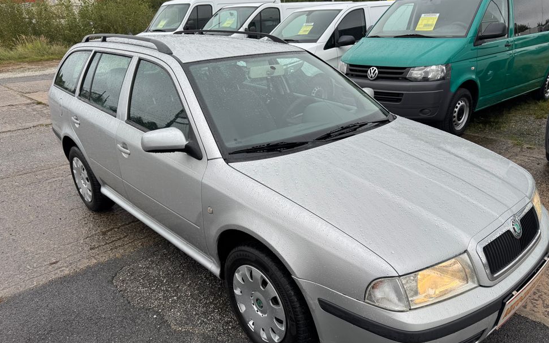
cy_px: 206
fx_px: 404
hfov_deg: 68.3
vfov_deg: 45.8
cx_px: 290
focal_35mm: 27
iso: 80
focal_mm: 6.76
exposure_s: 1/912
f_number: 1.78
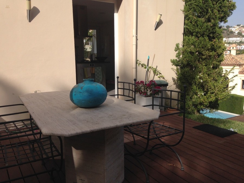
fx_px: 233
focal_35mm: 33
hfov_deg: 55.4
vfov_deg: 42.9
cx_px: 122
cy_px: 92
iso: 50
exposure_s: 1/1550
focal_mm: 4.12
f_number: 2.4
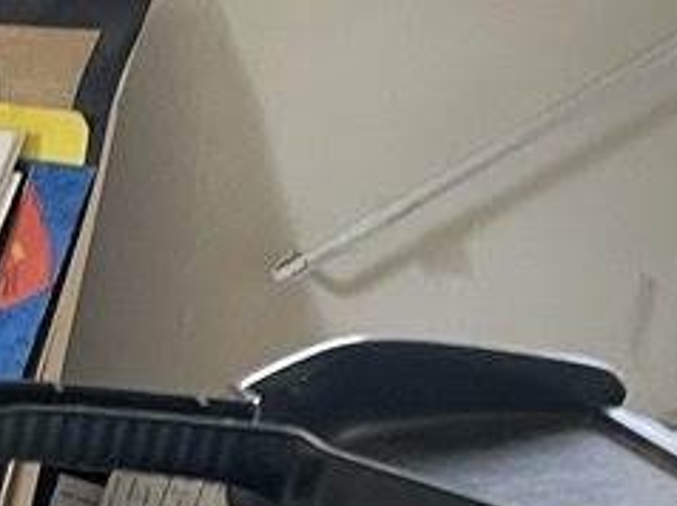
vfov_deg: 10.6
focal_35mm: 140
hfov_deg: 12.3
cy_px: 273
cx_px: -714
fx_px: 2735
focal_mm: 4.2
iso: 125
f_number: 1.6
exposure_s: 1/51
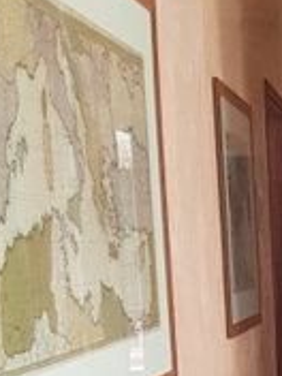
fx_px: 1282
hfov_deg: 11.6
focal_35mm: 118
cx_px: 513
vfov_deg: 15.7
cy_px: 521
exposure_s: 1/50
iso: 125
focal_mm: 4.2
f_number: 1.7
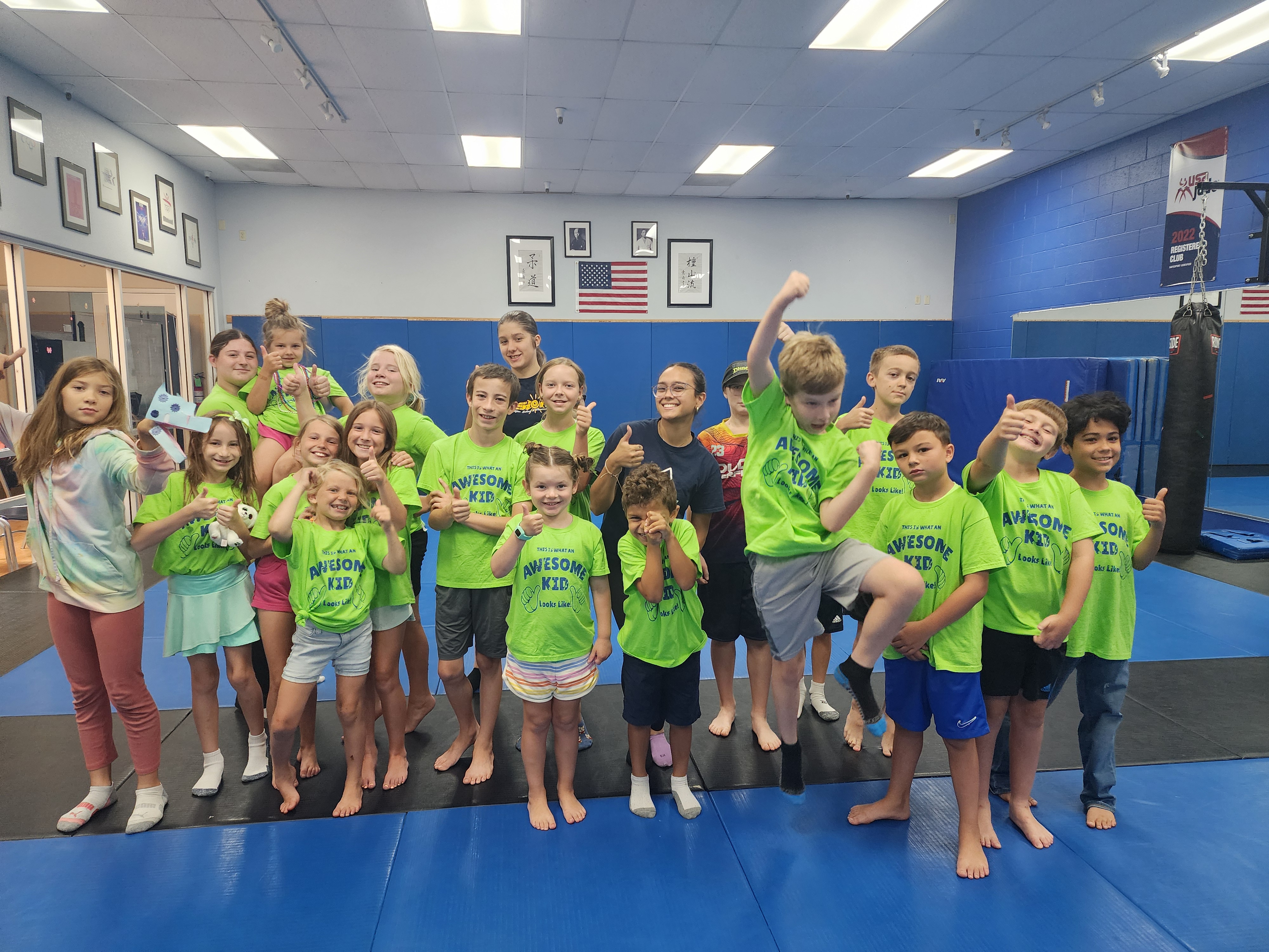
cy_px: 476
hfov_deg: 73.9
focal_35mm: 23
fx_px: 843
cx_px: 634
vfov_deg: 58.9
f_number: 1.8
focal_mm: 6.4
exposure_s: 1/120
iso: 500
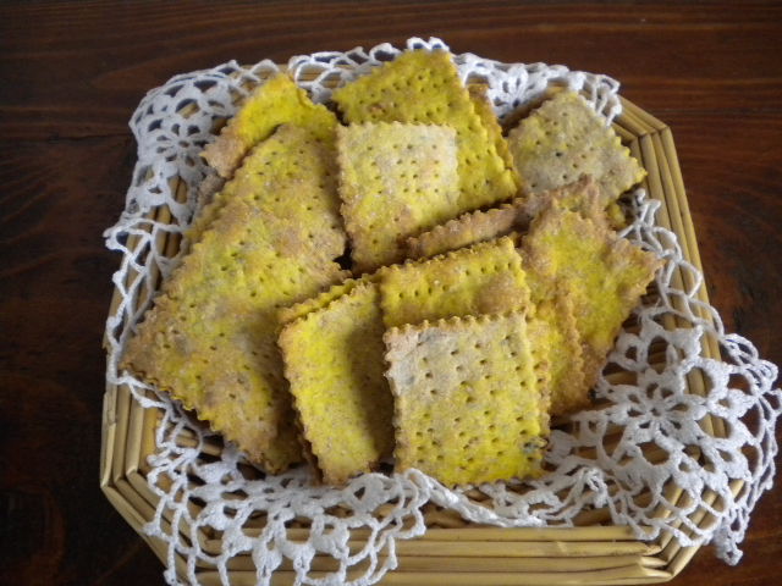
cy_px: 293
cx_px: 391
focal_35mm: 35
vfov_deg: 40.7
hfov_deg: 52.6
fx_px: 791
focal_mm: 6.3
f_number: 3.1
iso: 400
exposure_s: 1/42.5
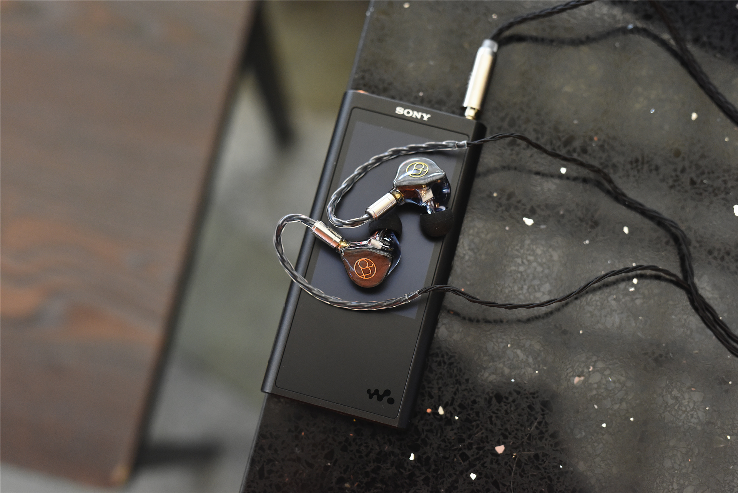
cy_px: 246
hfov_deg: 39.6
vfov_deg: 27.0
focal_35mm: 50
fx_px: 1025
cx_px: 369
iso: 2500
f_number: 3.5
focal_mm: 50
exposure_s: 1/40
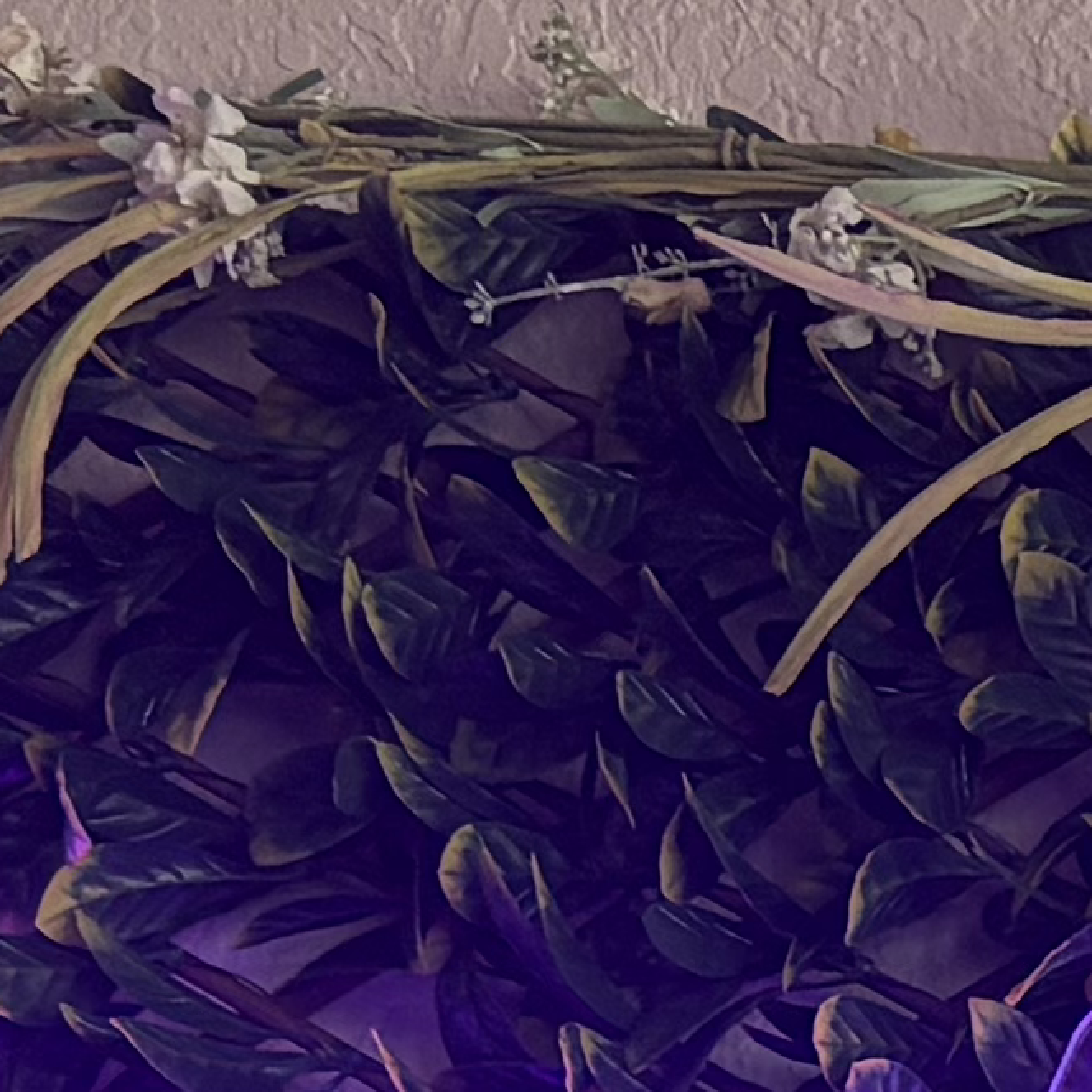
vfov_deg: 7.8
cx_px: 3087
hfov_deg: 7.8
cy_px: 3120
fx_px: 7067
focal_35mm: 198
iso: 80
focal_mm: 5.96
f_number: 1.6
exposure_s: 1/120
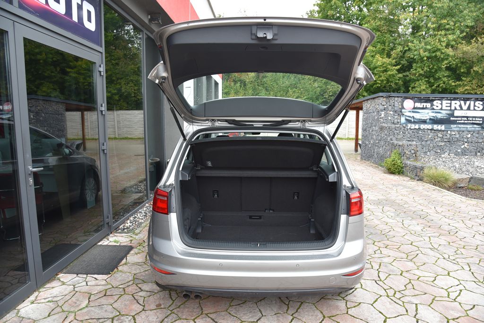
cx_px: 242
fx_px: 323
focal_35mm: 24
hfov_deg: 73.7
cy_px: 162
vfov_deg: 53.2
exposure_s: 1/125
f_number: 5.6
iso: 500
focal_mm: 24
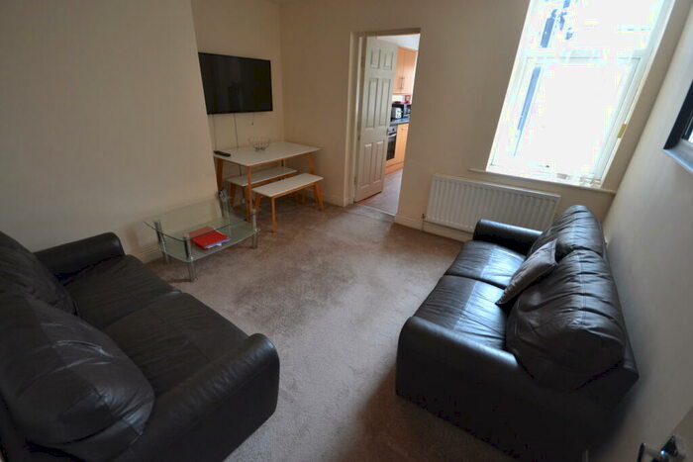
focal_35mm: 15
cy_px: 231
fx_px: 289
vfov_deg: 77.4
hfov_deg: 100.4
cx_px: 346
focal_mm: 10
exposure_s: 1/60
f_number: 4
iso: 720
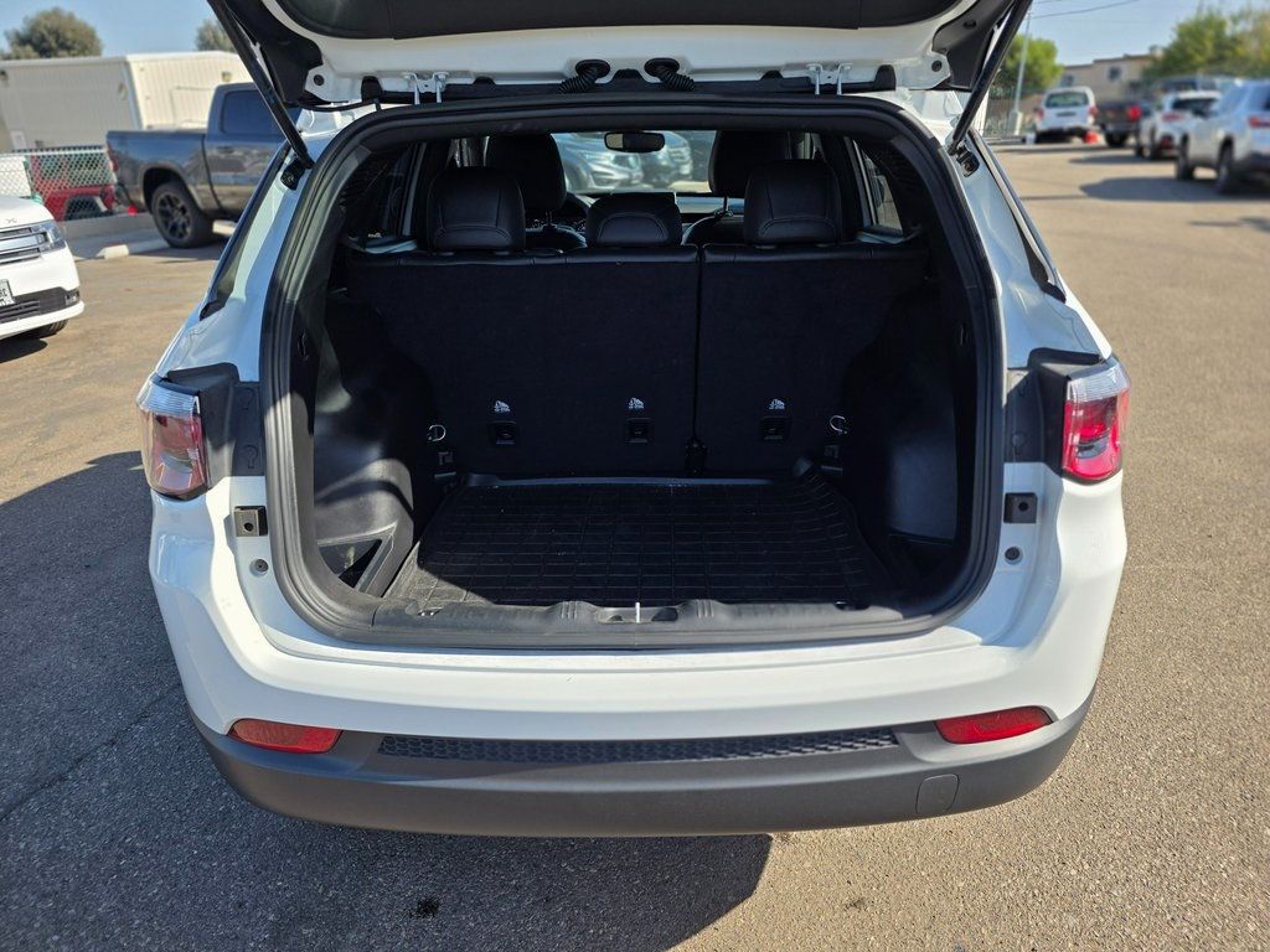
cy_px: 476
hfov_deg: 73.9
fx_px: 844
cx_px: 635
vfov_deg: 58.9
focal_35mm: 23
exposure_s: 1/3891
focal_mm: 6.3
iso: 80
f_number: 1.7
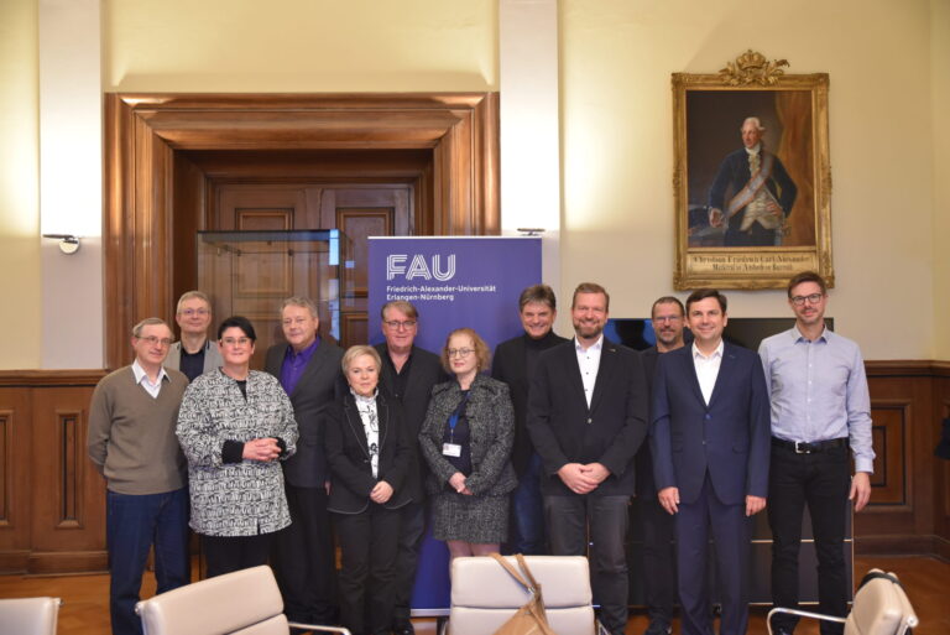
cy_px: 318
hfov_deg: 55.8
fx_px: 898
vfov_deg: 38.9
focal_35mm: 34
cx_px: 475
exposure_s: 1/60
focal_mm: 34
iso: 2200
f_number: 2.8
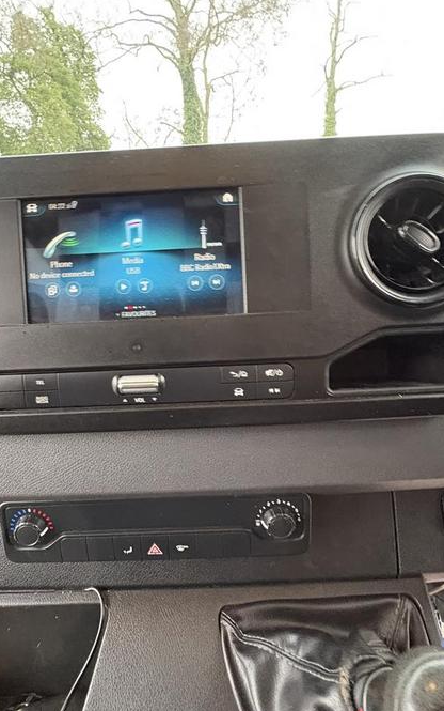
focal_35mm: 20
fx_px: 387
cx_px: 181
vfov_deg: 85.0
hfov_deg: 59.3
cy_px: 356
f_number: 2.2
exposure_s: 1/51
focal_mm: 2.22
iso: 800
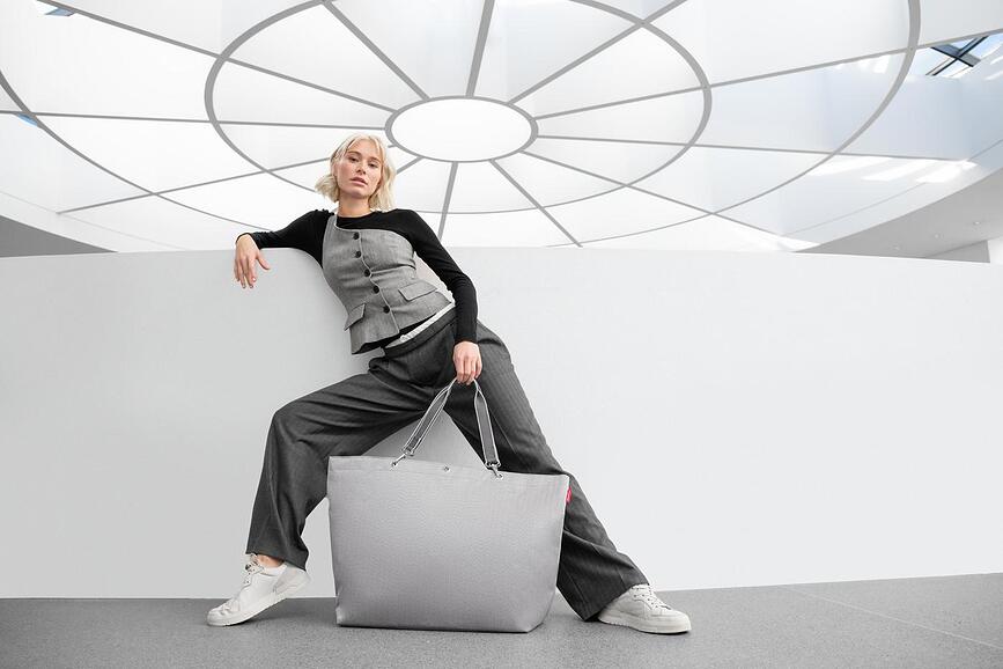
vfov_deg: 46.4
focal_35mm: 28
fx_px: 780
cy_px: 334
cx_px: 502
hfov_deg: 65.5
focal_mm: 28
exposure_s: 1/250
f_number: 5
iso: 500
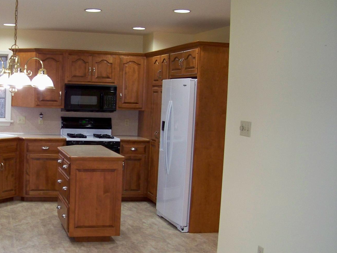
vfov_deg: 28.0
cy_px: 148
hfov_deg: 35.7
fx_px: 506
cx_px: 72
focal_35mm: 52
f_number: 2.8
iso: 200
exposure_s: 1/30
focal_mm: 5.85
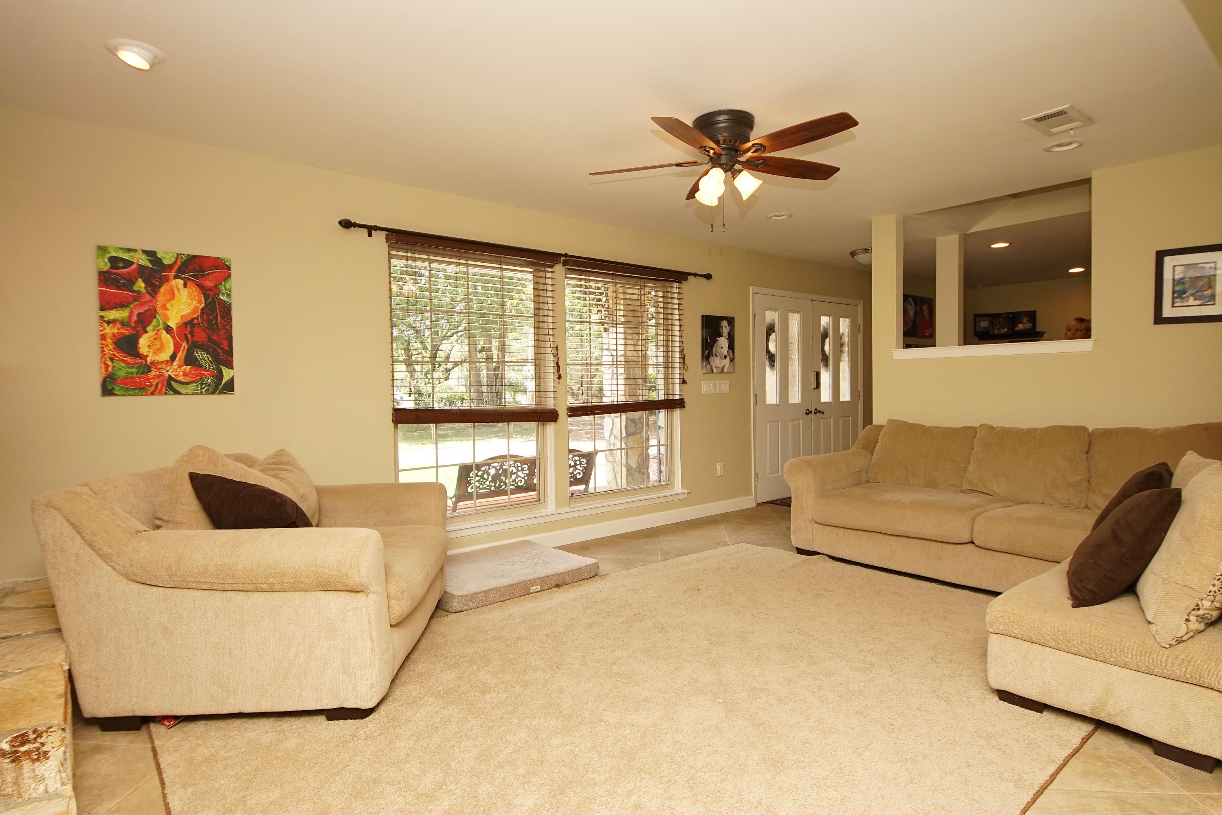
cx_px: 611
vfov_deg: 67.4
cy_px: 408
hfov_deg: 90.0
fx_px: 611
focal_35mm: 18
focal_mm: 12
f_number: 4.5
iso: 640
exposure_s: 1/160
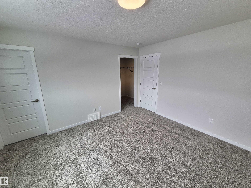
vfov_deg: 89.9
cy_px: 94
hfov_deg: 106.2
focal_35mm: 13
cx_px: 126
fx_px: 94
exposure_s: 1/218
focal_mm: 1.74
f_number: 2.2
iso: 50
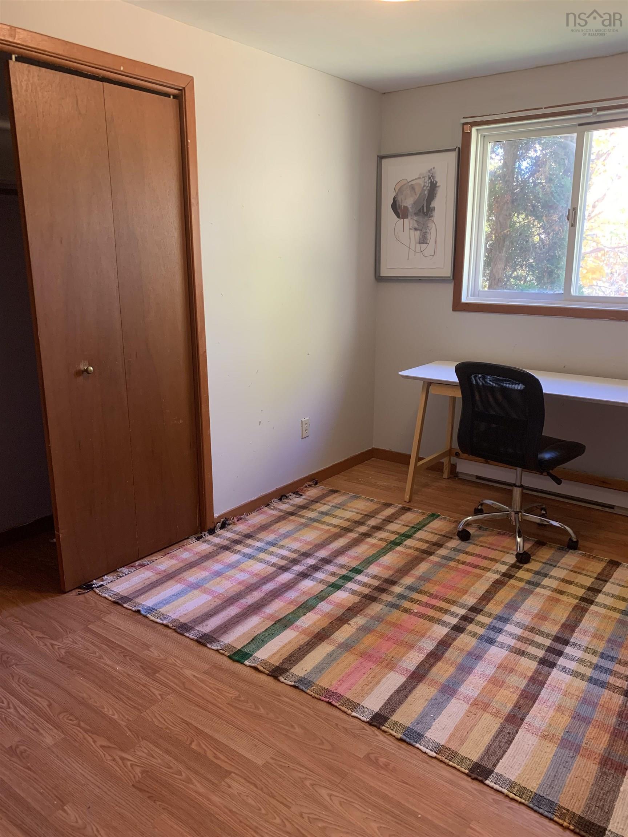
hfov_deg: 53.1
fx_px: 629
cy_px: 418
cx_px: 314
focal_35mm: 26
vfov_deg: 67.3
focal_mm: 4.25
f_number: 1.8
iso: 200
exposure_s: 1/60
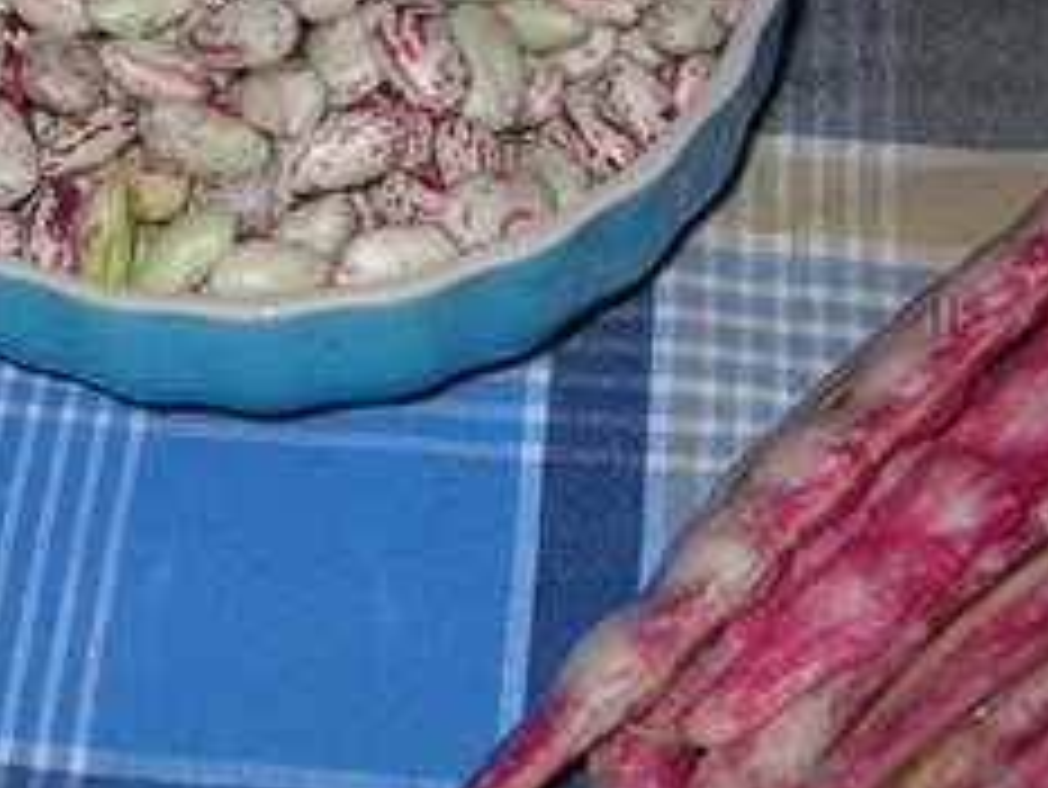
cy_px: 216
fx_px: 3332
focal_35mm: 110
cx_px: 171
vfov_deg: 13.4
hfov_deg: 17.7
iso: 50
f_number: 3.2
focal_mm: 10.6
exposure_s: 1/120
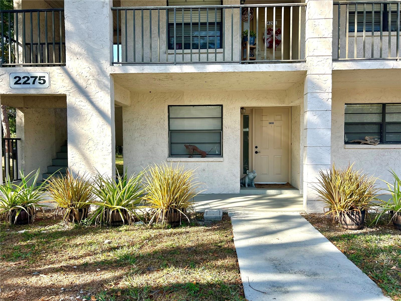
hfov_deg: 67.3
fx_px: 301
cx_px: 200
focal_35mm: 26
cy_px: 150
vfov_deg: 53.1
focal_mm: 5.7
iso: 50
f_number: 1.5
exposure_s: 1/1326
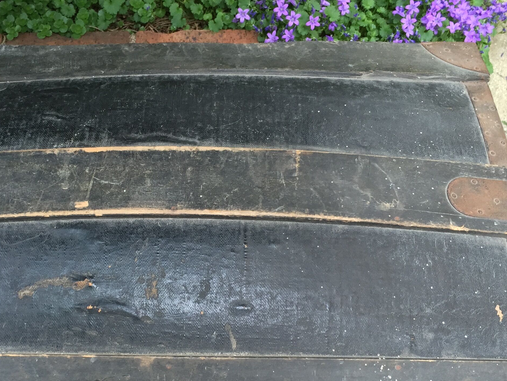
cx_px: 172
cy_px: 250
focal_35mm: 50
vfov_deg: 28.9
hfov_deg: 37.8
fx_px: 732
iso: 50
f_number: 2.2
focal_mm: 4.15
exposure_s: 1/120
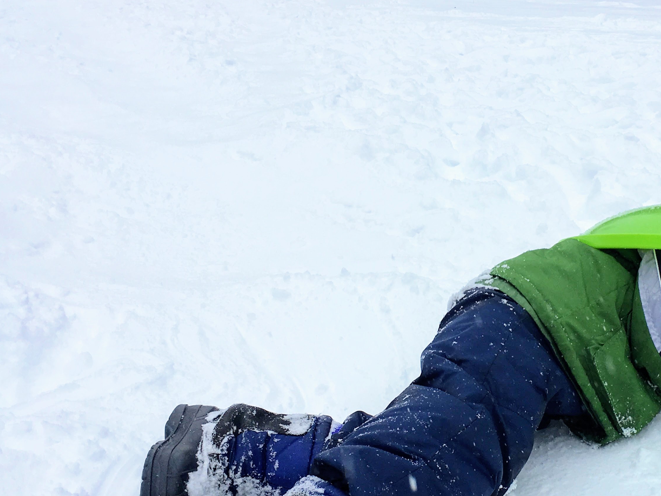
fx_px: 993
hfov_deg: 36.0
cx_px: 497
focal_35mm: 52
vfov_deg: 28.0
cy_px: 287
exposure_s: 1/674
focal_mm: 4.15
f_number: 2.2
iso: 25
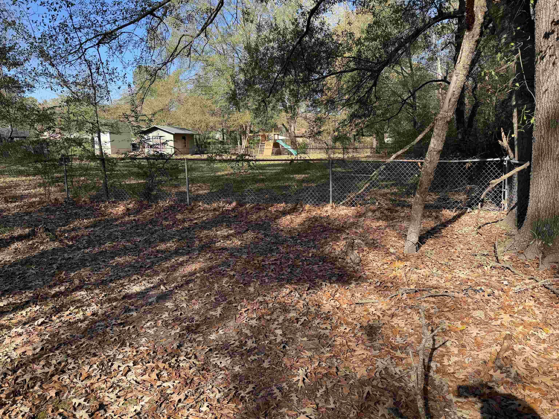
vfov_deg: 56.8
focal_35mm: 24
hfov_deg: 71.6
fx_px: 388
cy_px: 210
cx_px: 280
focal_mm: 6.76
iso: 80
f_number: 1.78
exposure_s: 1/1410
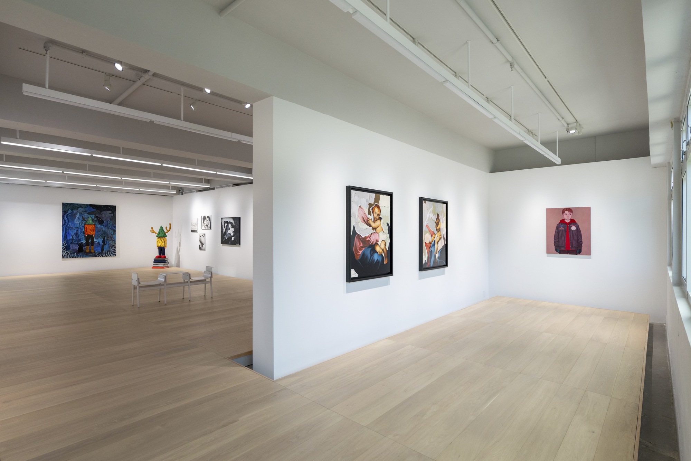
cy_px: 230
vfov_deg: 68.9
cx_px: 346
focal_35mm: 18
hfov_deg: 91.6
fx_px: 336
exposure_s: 1/80
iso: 800
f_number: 5.6
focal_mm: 17.5
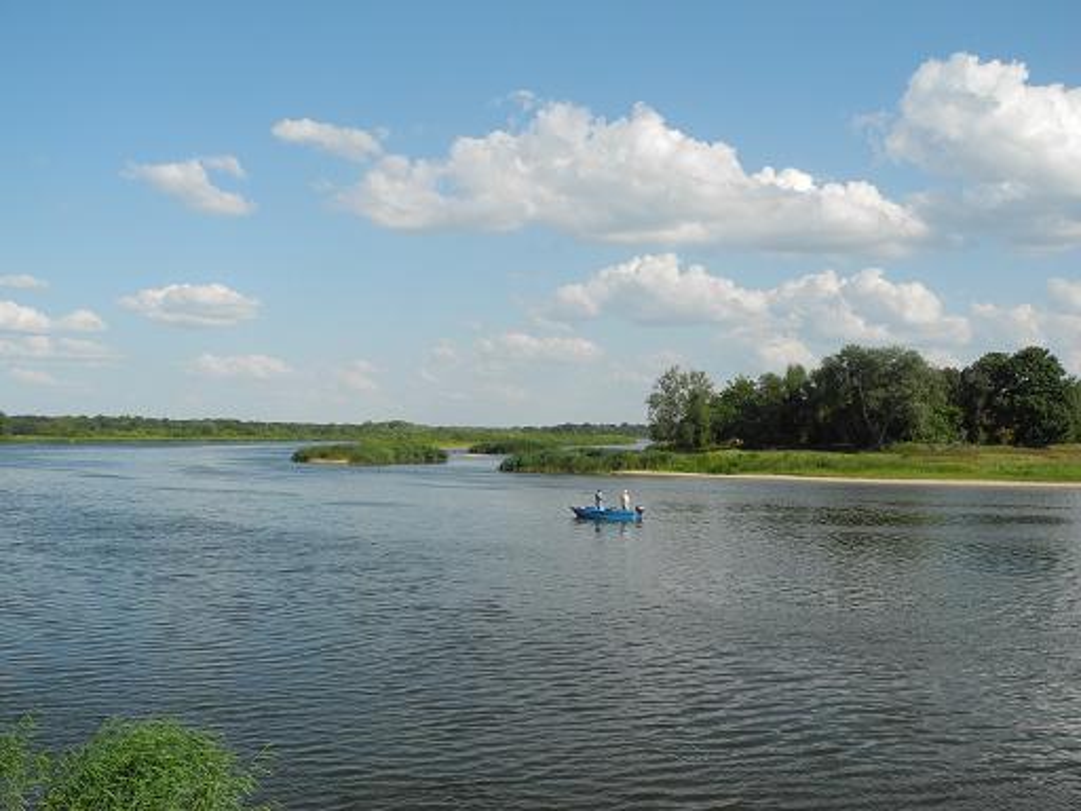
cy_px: 406
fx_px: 1187
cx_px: 540
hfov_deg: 49.0
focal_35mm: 38
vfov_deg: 37.7
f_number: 4.5
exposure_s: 1/800
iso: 100
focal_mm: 8.1
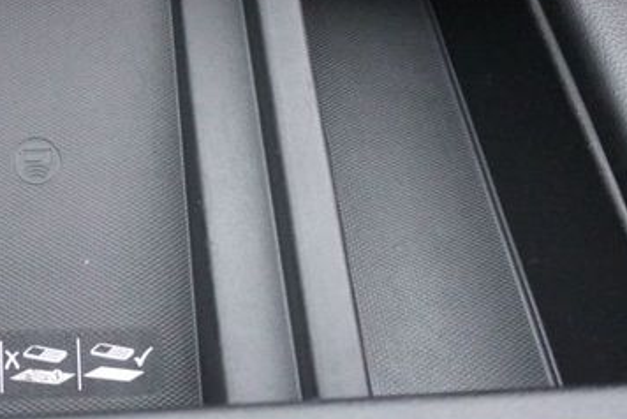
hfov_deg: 28.2
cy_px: -86
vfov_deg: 18.7
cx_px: 77
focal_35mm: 69
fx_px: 1203
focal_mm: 16
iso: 6400
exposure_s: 1/60
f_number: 3.5
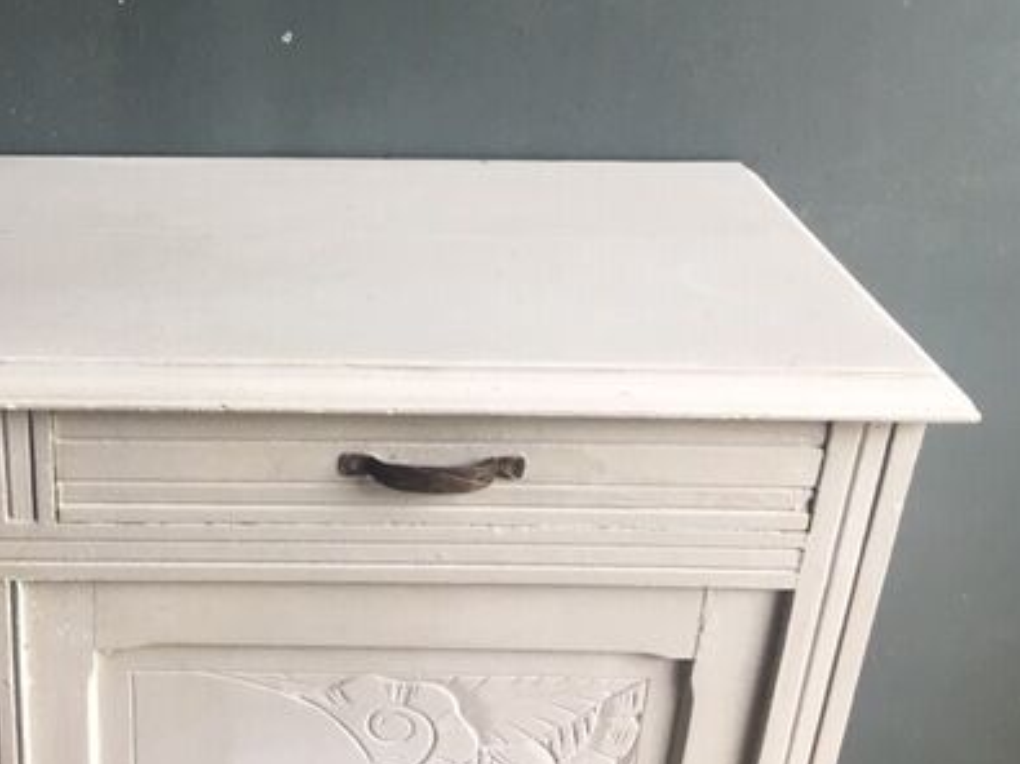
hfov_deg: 39.1
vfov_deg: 30.8
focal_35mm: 47
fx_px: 1384
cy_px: 325
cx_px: 222
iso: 50
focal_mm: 4.15
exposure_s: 1/33
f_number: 2.2
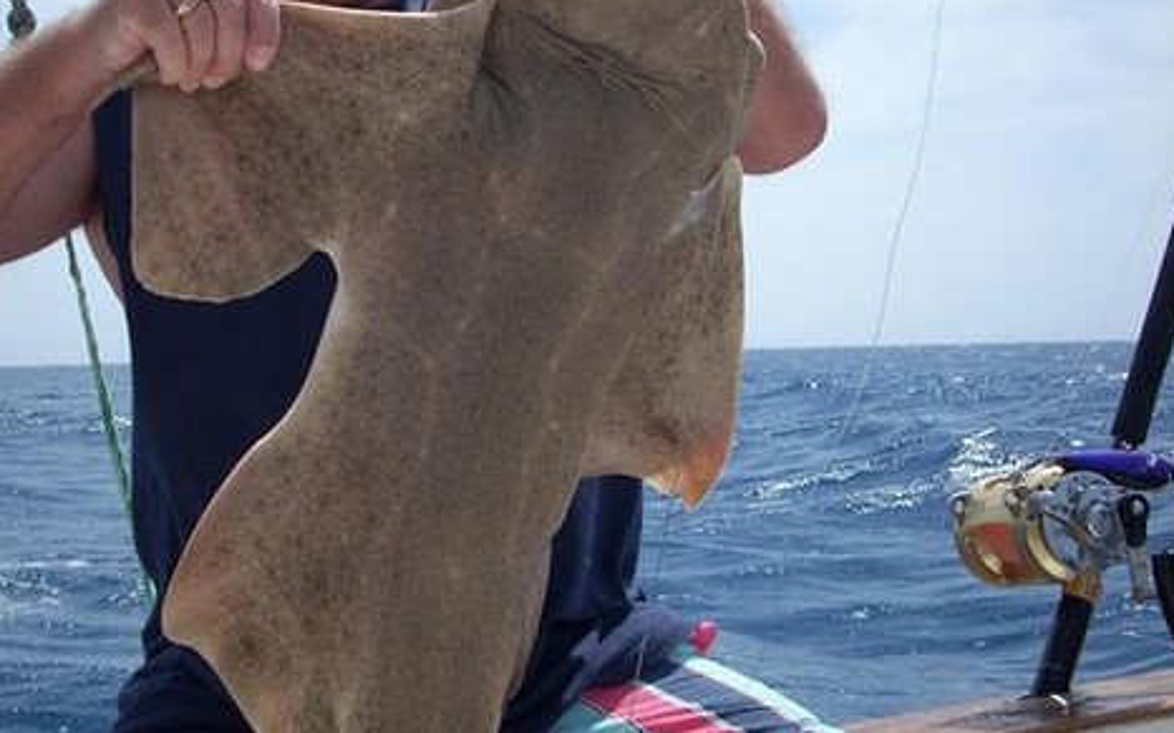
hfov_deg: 38.2
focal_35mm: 53
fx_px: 1695
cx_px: 592
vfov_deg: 24.4
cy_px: 380
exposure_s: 1/402
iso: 64
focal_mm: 6.2
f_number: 5.6
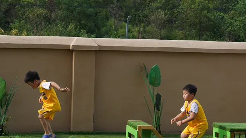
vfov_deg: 12.2
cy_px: 86
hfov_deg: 21.5
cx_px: 101
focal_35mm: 99
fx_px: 646
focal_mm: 70
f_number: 8
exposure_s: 1/320
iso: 200
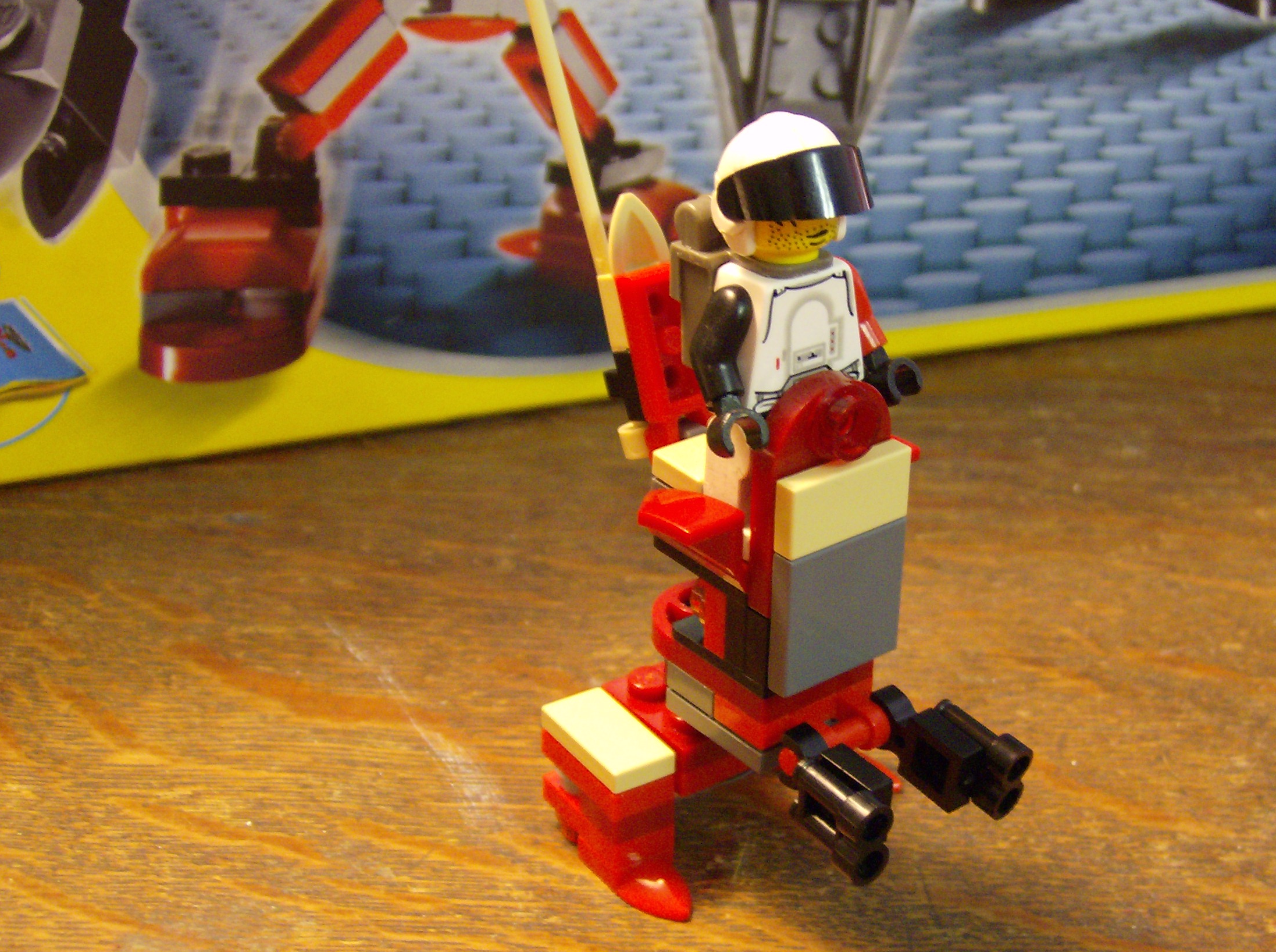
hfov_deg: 35.5
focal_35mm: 54
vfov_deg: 26.9
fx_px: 1986
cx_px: 735
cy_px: 470
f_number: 3.1
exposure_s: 1/10.7
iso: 200
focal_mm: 7.7
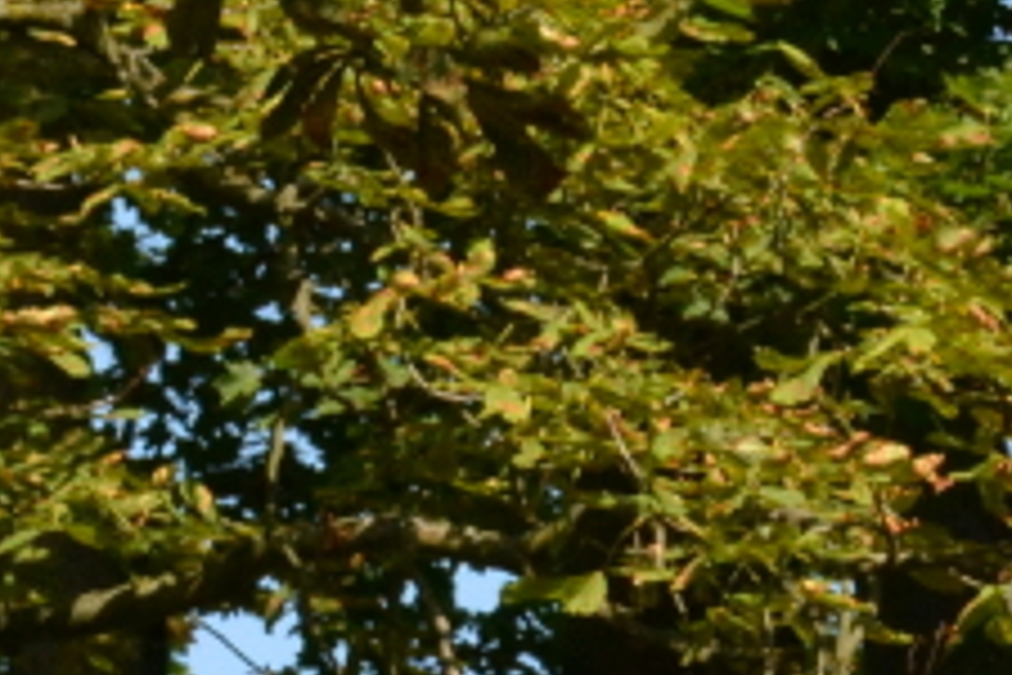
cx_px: 2235
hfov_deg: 4.1
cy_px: 1120
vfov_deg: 2.7
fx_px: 14054
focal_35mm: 500
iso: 800
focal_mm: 50
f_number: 14
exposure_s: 1/800
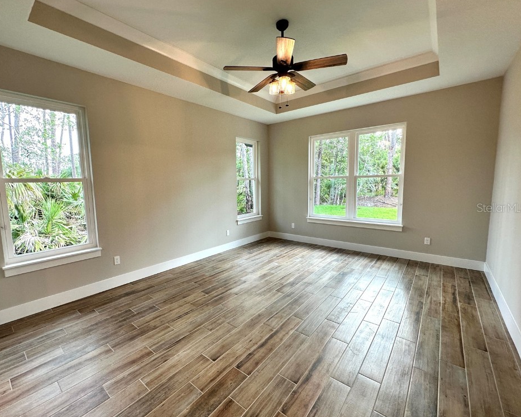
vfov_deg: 84.0
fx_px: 231
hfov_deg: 96.7
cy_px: 207
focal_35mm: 15
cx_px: 243
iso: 160
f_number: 2.2
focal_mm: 2.22
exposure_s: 1/120
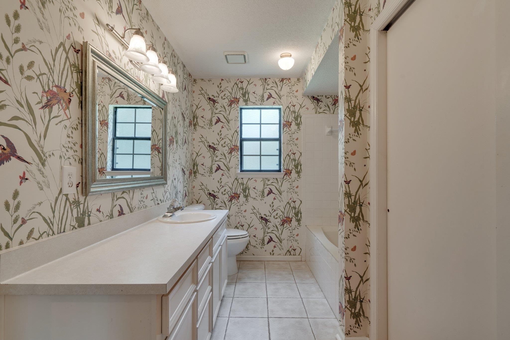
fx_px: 241
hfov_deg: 93.3
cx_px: 255
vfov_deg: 70.4
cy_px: 170
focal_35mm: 17
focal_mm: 17
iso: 100
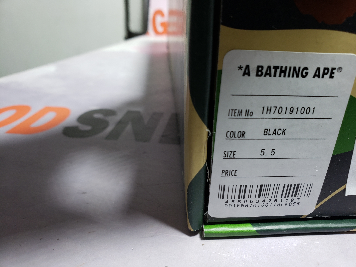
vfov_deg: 53.1
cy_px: 134
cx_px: 178
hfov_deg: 67.3
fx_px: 267
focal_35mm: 26
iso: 80
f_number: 2.4
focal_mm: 4.3
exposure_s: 1/100
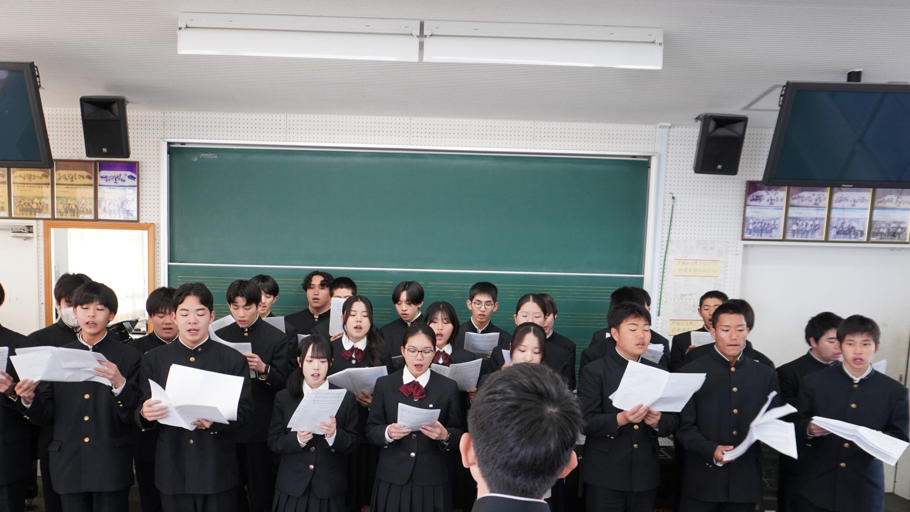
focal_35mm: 31
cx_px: 402
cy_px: 347
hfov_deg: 62.4
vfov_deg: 37.3
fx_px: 748
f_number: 5
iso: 640
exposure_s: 1/60
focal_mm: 16
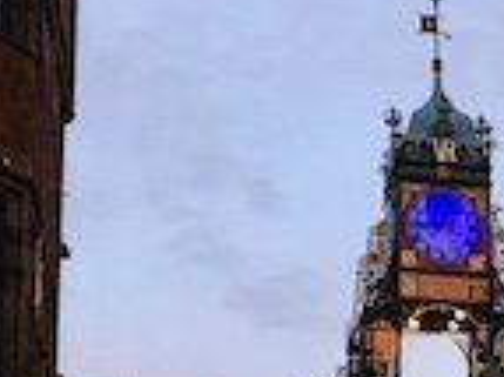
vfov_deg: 11.5
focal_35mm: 122
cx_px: 578
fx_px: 1775
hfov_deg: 15.7
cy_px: 599
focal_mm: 4.15
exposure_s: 1/25
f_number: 2.2
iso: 200
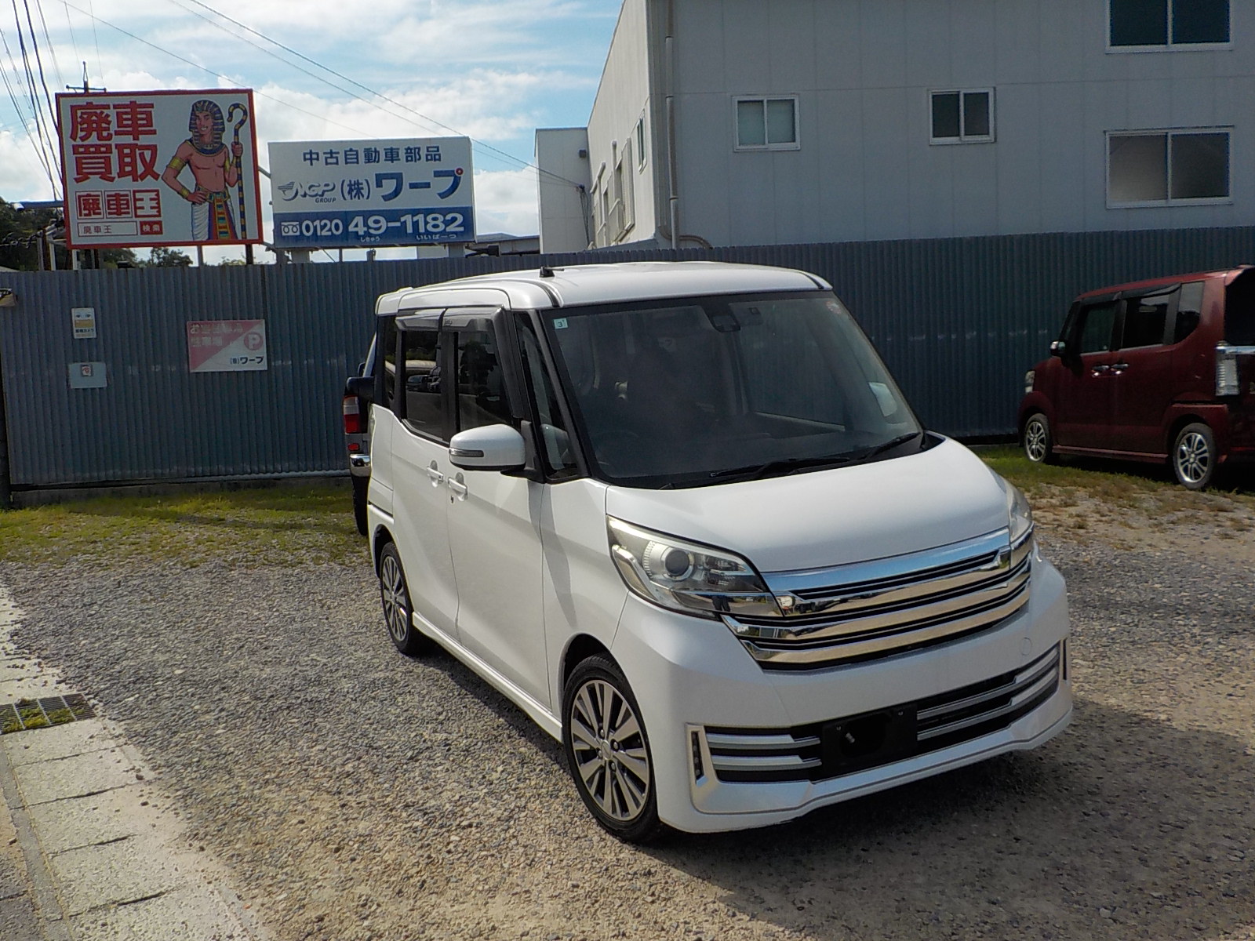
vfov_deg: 46.8
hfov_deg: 60.0
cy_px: 470
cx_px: 628
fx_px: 1088
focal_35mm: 30
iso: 125
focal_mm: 4.1
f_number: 3.3
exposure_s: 1/1600
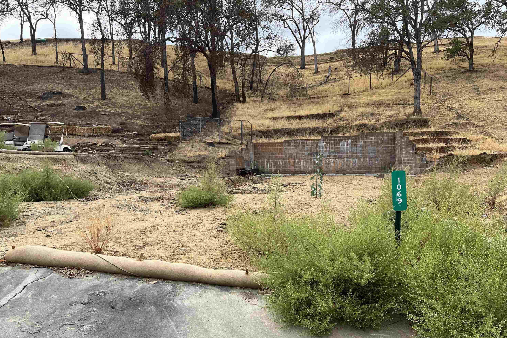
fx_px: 394
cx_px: 261
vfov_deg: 46.3
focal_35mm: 28
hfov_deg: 65.5
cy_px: 188
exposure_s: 1/1808
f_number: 1.5
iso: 50
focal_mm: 5.7
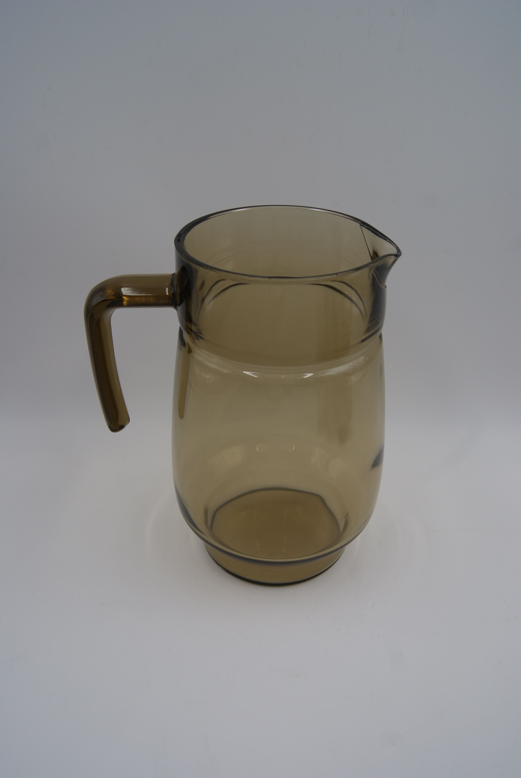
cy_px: 389
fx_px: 649
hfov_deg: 43.7
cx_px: 260
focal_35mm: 30
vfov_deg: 61.9
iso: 100
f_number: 7.1
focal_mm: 20
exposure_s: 1/50
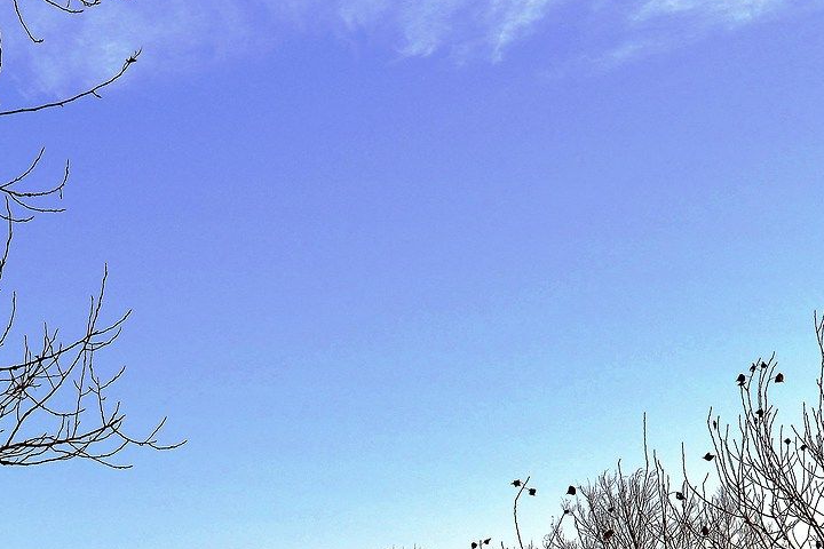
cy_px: 828
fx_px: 1373
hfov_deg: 32.4
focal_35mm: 60
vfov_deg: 19.6
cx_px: 156
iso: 280
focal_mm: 18
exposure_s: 1/125
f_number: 10
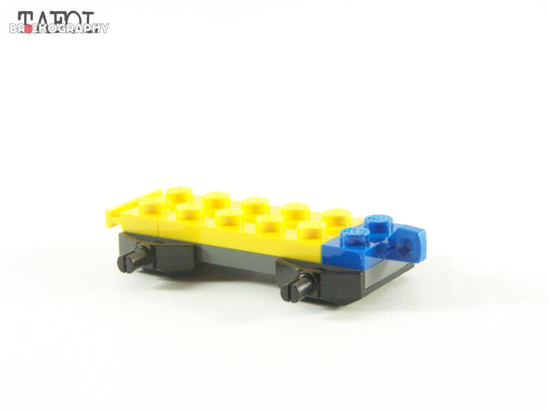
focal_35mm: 105
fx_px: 1665
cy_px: 206
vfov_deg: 14.1
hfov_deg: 18.7
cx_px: 274
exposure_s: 1/60
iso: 400
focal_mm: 17.5
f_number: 4
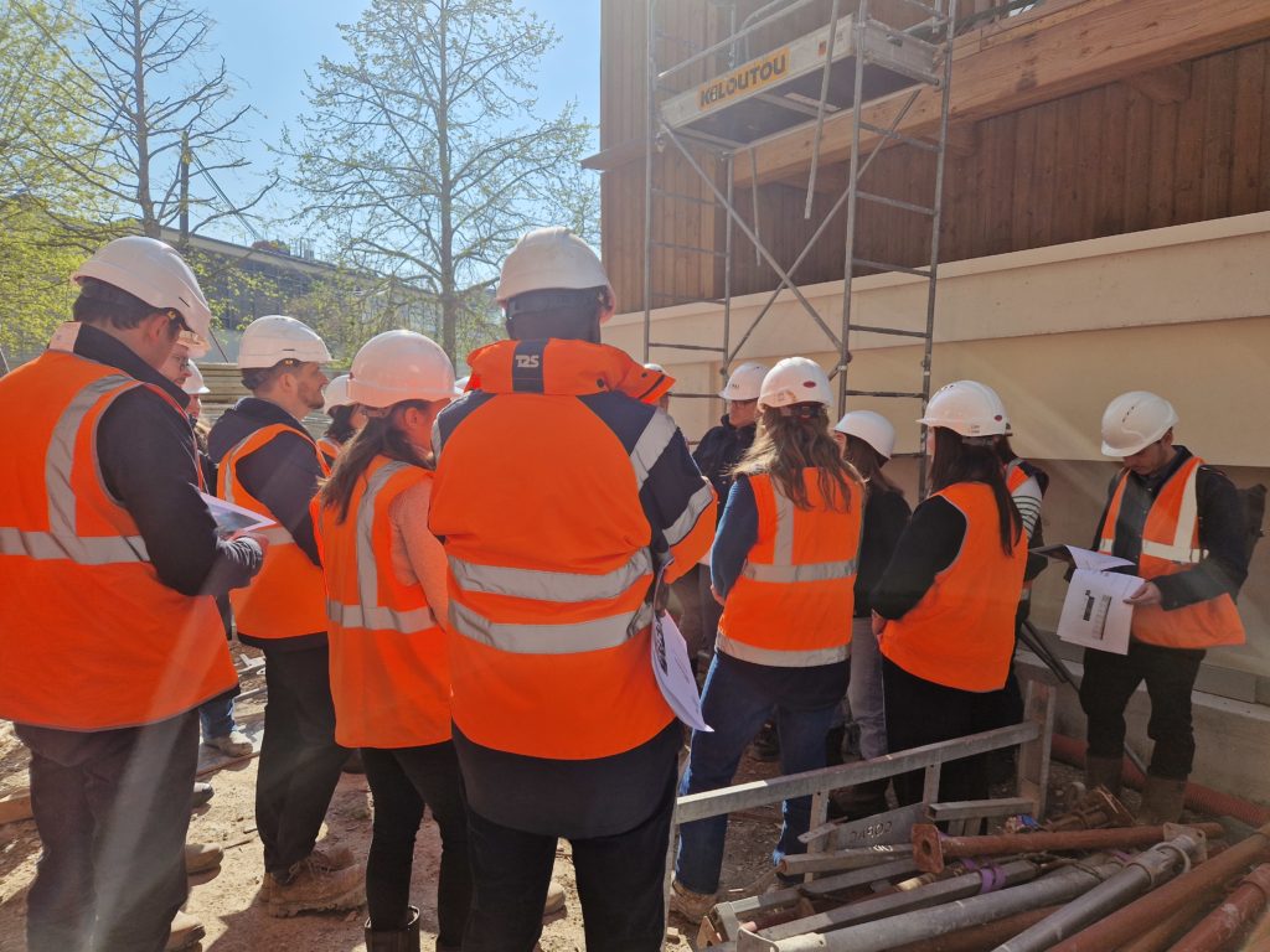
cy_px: 476
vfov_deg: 58.9
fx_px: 844
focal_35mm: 23
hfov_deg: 73.9
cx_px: 635
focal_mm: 5.4
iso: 50
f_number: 1.8
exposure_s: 1/1816
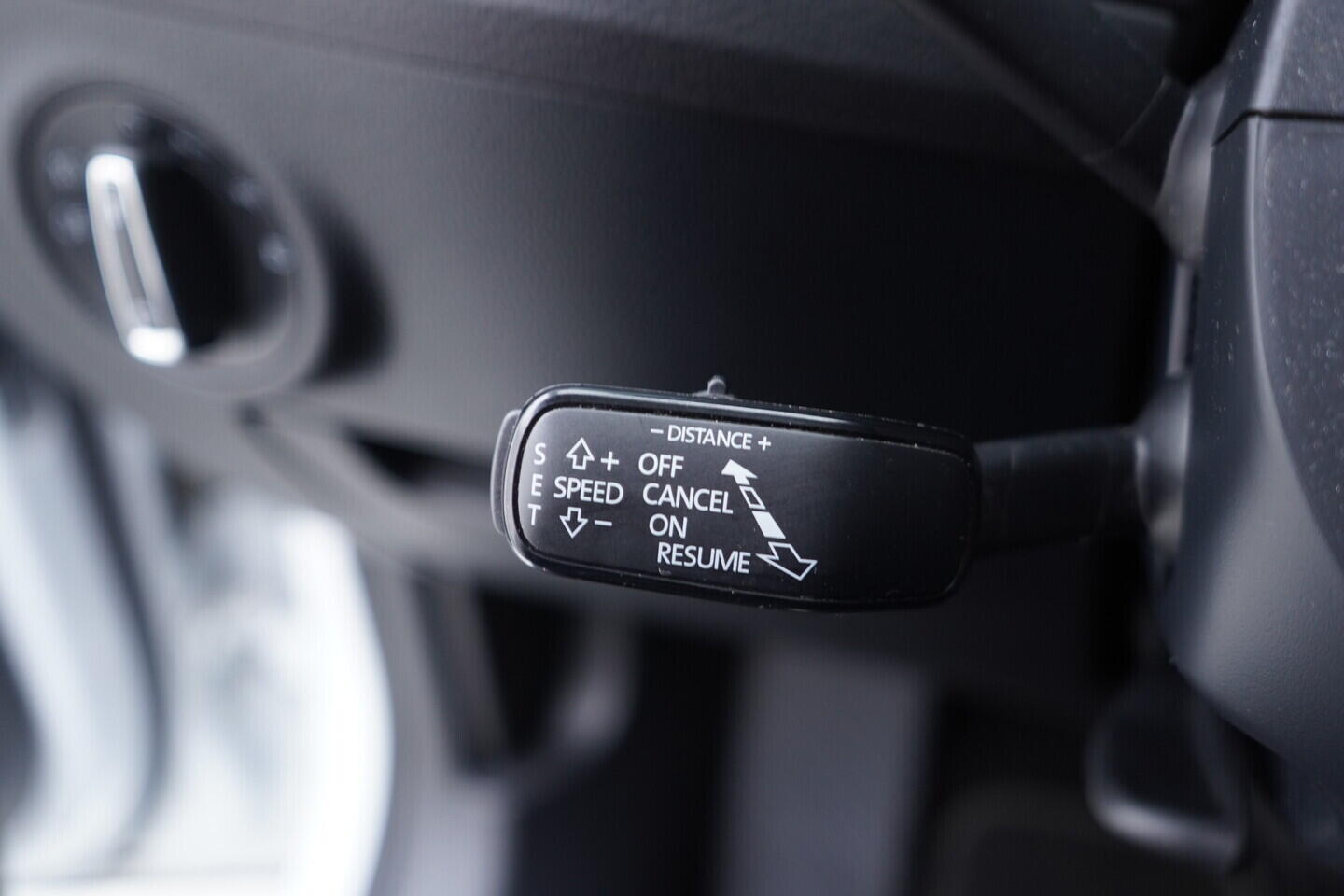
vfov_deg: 36.9
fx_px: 1344
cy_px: 448
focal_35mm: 36
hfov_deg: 53.1
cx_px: 672
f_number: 2.8
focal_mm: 24
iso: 500
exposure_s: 1/40
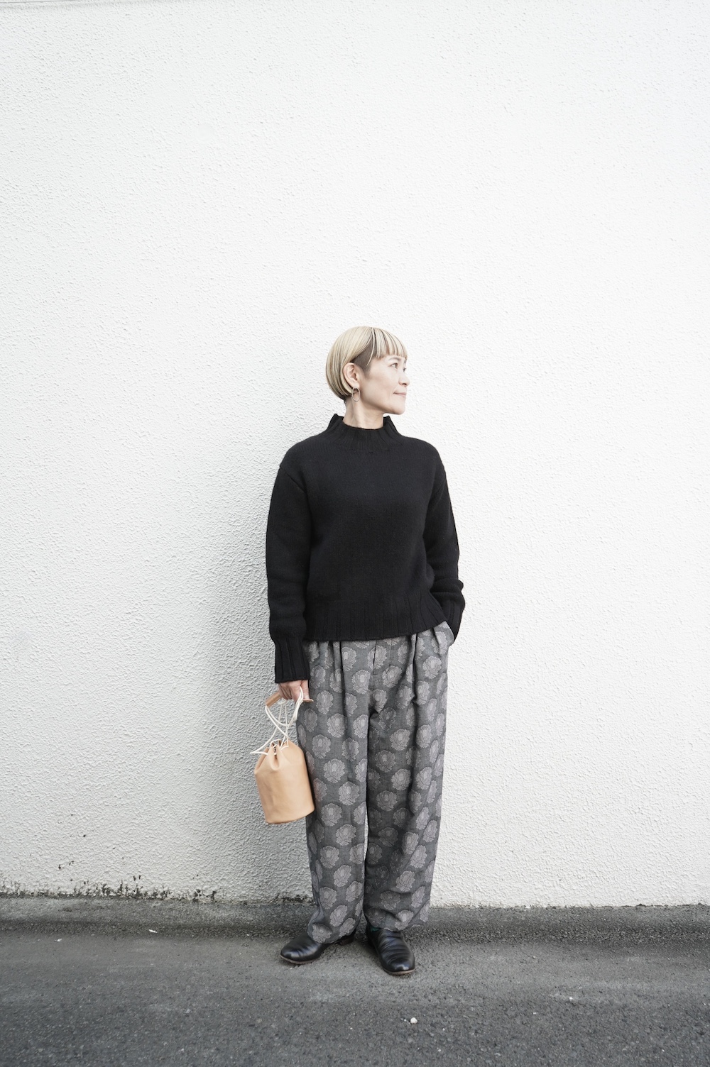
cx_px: 355
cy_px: 534
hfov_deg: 43.5
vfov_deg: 62.0
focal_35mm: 30
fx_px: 889
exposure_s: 1/400
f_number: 5.6
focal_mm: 30
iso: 1000
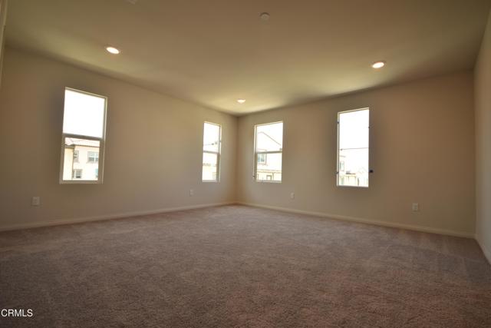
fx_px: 225
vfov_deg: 72.1
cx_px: 246
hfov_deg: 95.0
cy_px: 164
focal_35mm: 16
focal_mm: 11
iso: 100
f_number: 4.5
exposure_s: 1/50
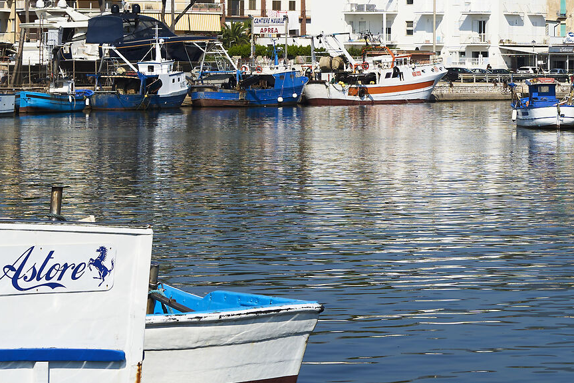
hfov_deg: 14.3
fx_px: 2217
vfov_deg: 9.8
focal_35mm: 139
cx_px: 667
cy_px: 25
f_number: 7.1
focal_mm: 50
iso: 100
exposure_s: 1/400
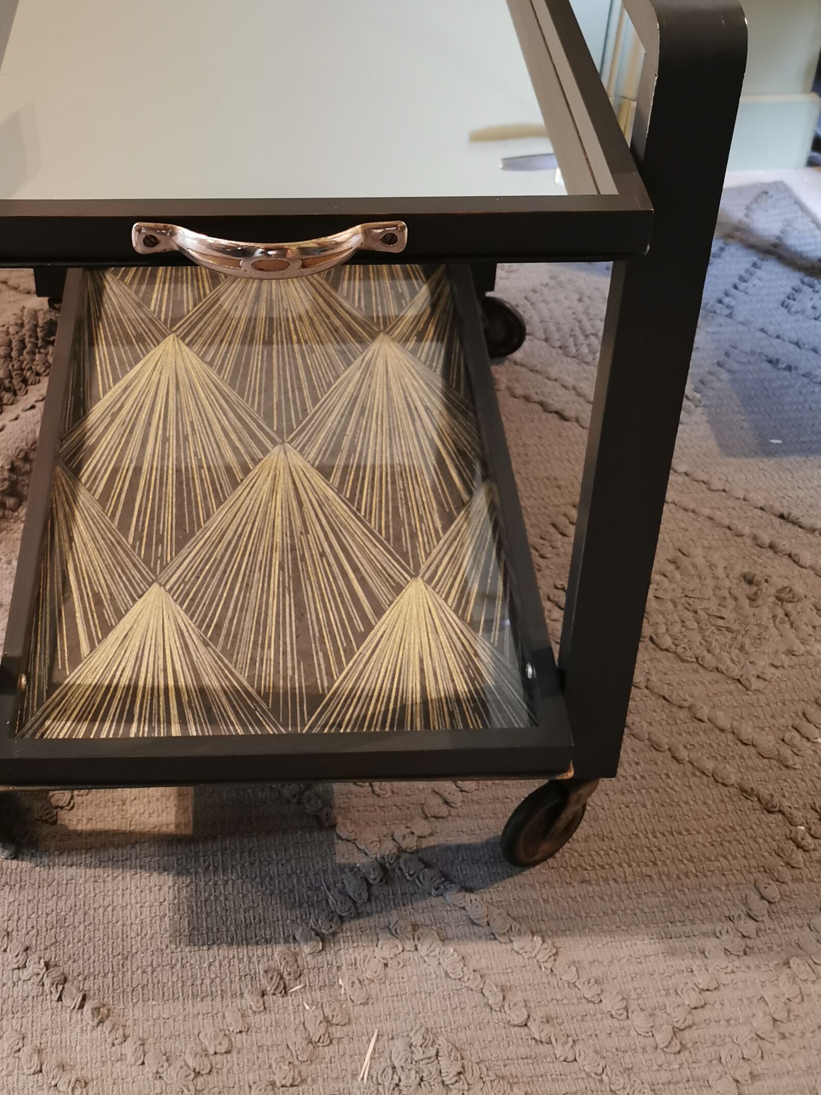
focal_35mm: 46
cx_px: 286
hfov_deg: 31.3
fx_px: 1455
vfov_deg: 39.3
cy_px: 189
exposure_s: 1/33.3
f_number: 1.6
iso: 400
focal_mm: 5.56
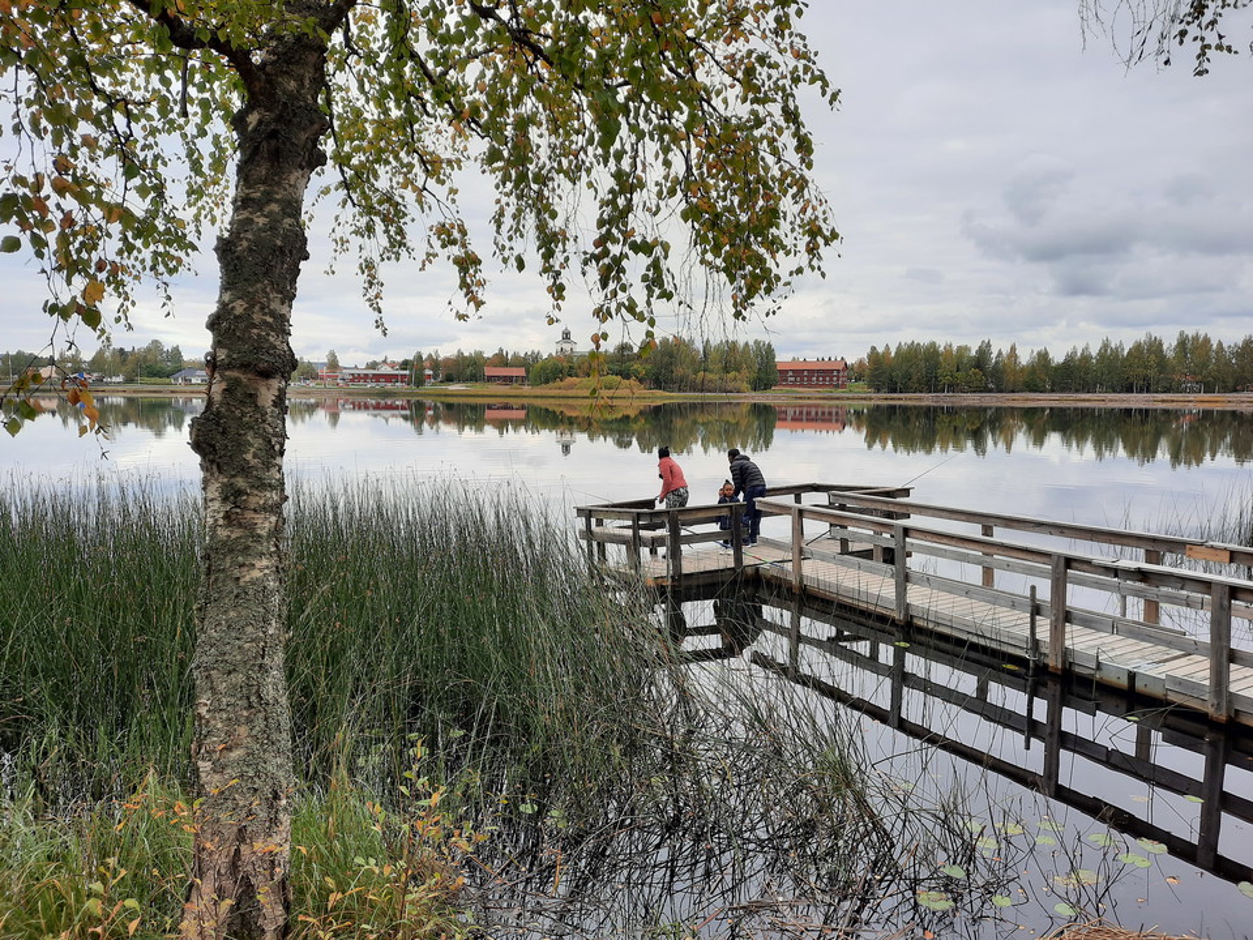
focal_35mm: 25
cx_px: 626
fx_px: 905
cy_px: 470
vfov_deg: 54.9
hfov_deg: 69.4
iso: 32
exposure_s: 1/342
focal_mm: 4.6
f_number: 2
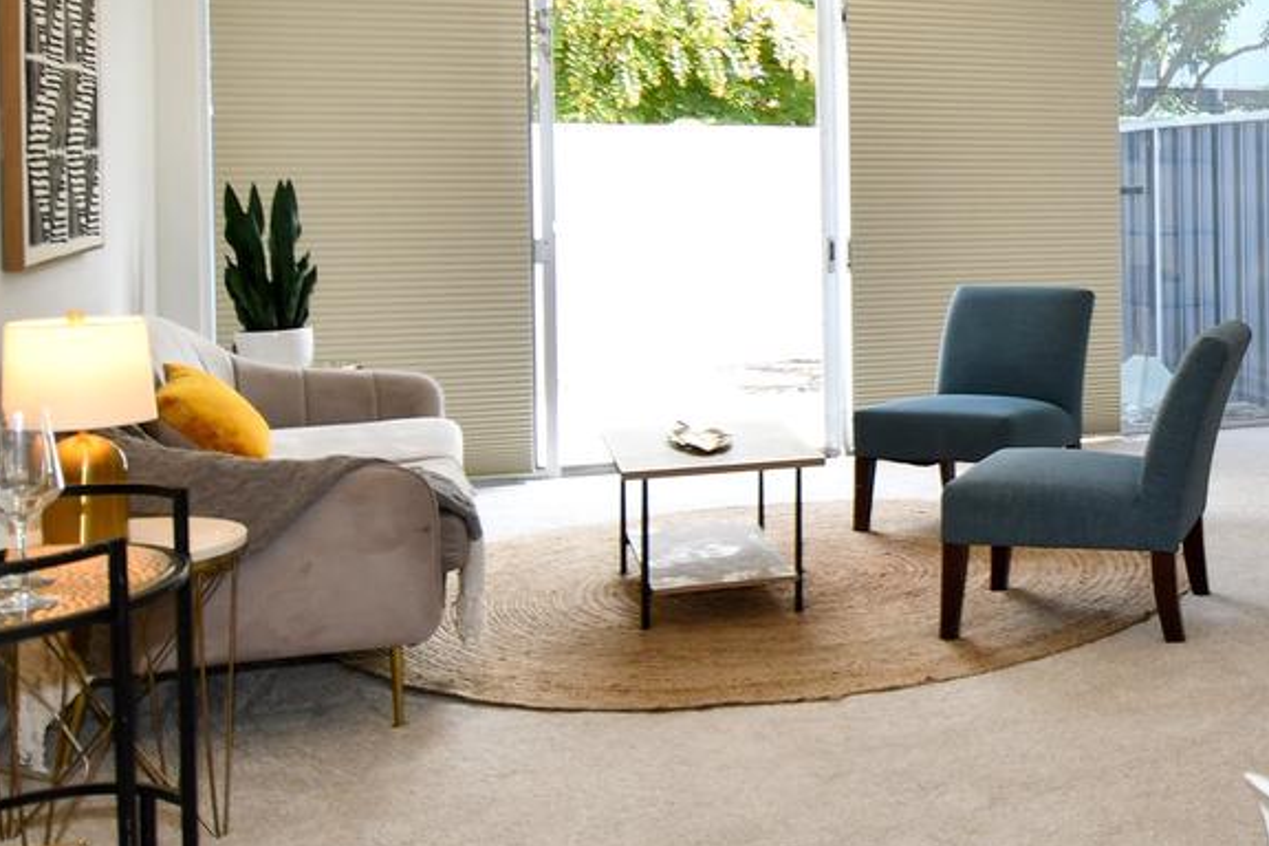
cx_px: 1309
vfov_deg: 29.8
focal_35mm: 45
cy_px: 520
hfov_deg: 38.1
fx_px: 1586
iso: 200
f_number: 4.5
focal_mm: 12
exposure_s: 1/80
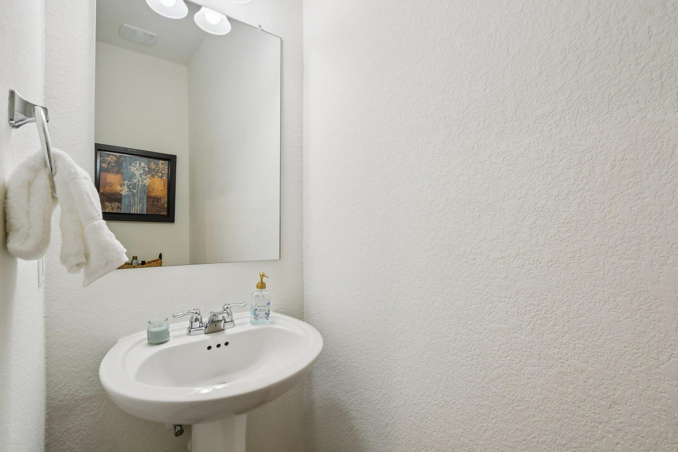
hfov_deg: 96.7
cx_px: 347
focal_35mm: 16
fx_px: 301
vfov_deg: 73.7
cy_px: 212
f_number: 8
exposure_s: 1/60
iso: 400
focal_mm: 10
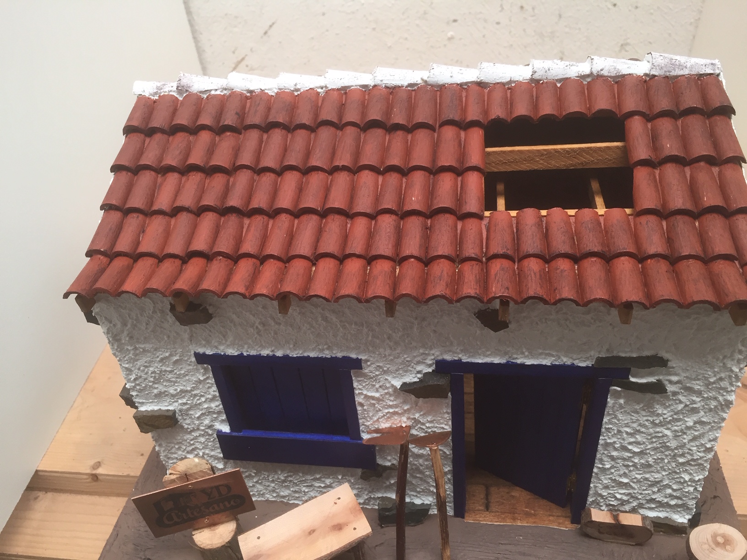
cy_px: 280
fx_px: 626
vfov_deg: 48.2
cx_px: 374
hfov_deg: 61.7
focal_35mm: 29
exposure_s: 1/33
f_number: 2.2
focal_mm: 4.15
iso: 32
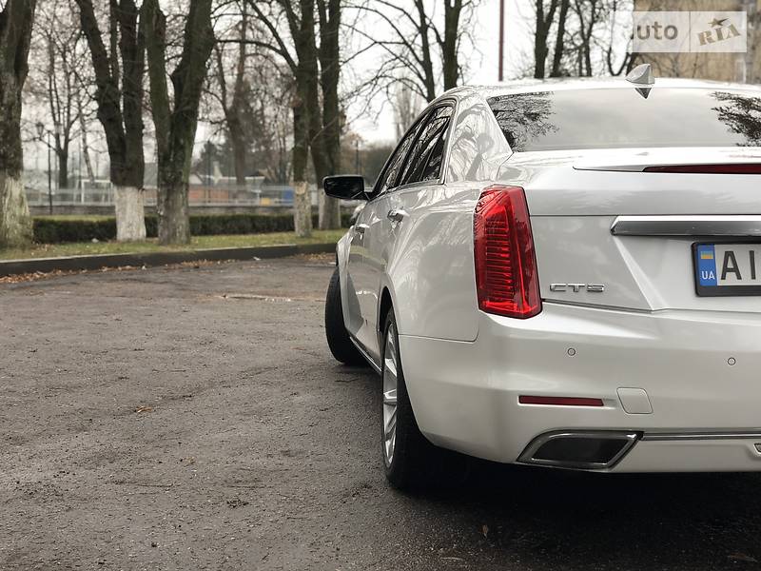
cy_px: 286
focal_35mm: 52
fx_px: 1143
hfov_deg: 36.8
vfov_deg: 28.0
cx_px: 380
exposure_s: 1/60
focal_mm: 6
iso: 32
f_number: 2.4
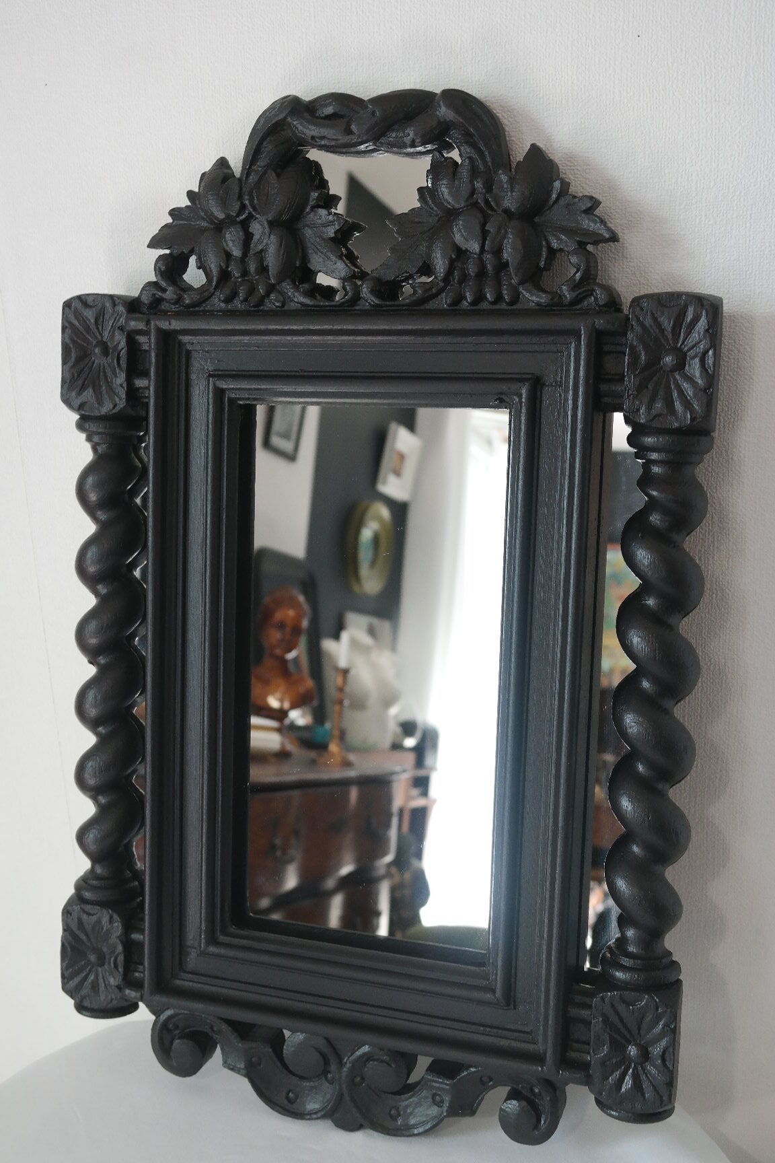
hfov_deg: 31.2
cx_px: 388
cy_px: 582
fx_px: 1388
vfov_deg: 45.4
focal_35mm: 43
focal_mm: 28
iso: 800
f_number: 5.6
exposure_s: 1/30
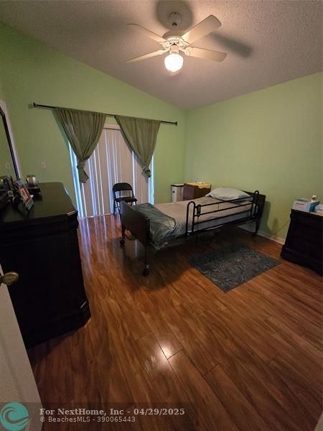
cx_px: 162
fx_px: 162
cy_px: 216
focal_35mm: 13
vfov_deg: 106.2
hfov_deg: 89.9
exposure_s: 1/40
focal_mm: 2.2
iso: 1600
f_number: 2.2
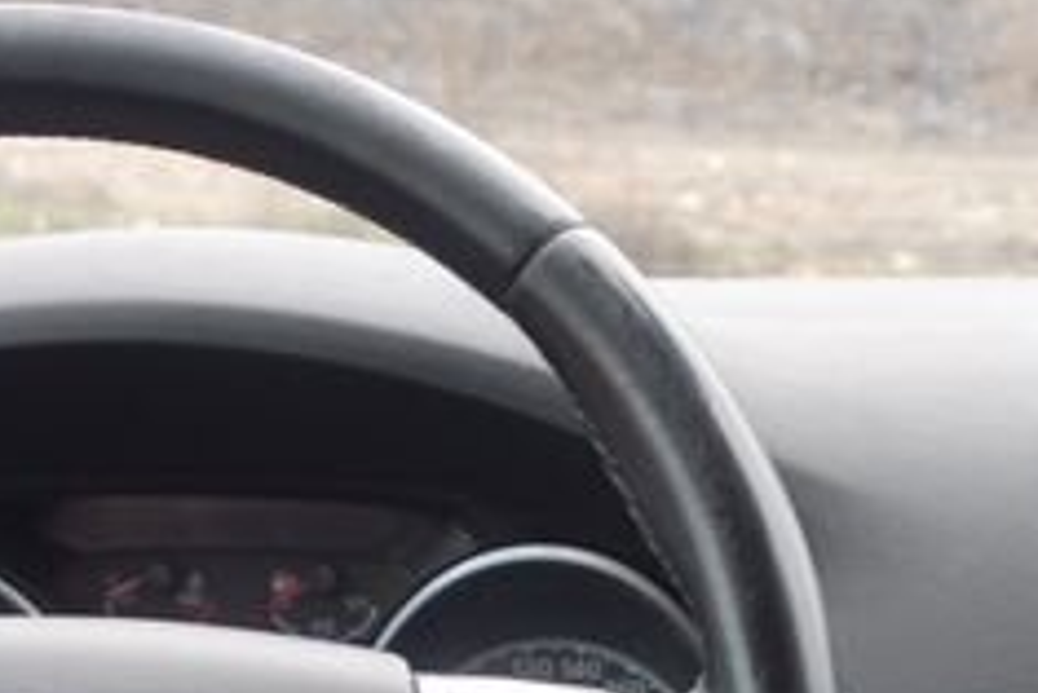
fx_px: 3520
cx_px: 1007
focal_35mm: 122
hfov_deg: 16.5
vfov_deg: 10.3
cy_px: 1401
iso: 125
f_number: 2.8
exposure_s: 1/30
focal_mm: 10.4
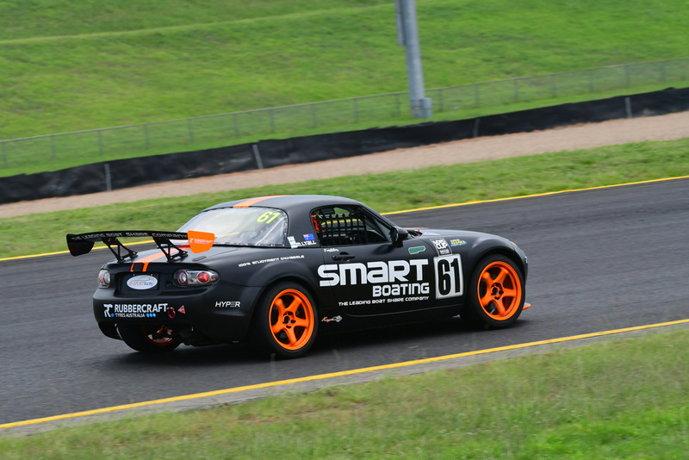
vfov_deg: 4.6
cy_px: 230
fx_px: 5743
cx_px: 344
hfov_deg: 6.9
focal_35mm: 300
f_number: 11
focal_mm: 200
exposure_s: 1/640
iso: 640
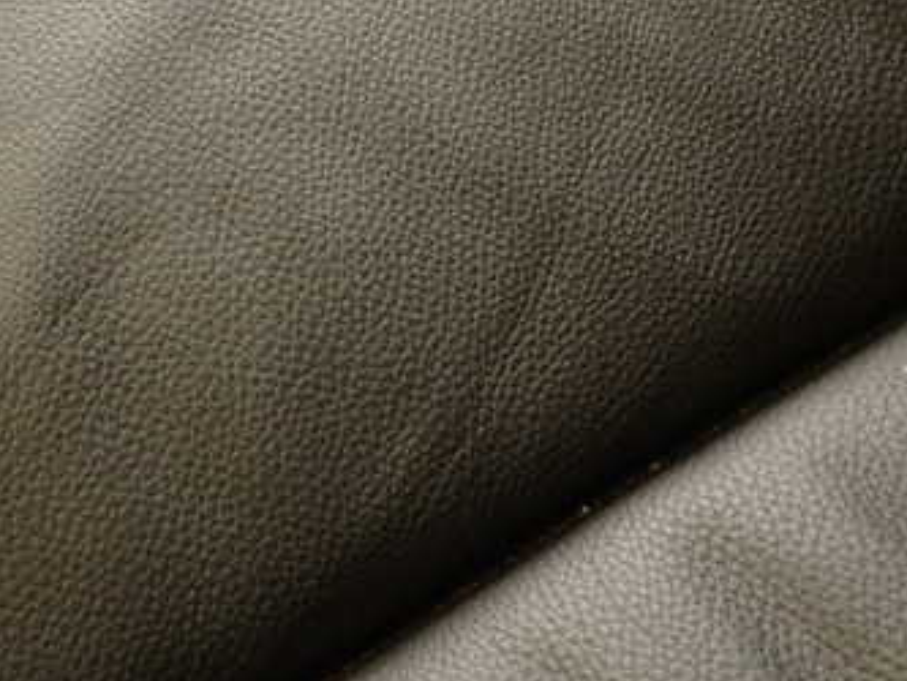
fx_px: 1180
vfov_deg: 32.0
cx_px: 158
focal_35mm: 45
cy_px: 237
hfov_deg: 40.0
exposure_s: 1/30
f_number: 2
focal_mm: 4.5
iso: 200
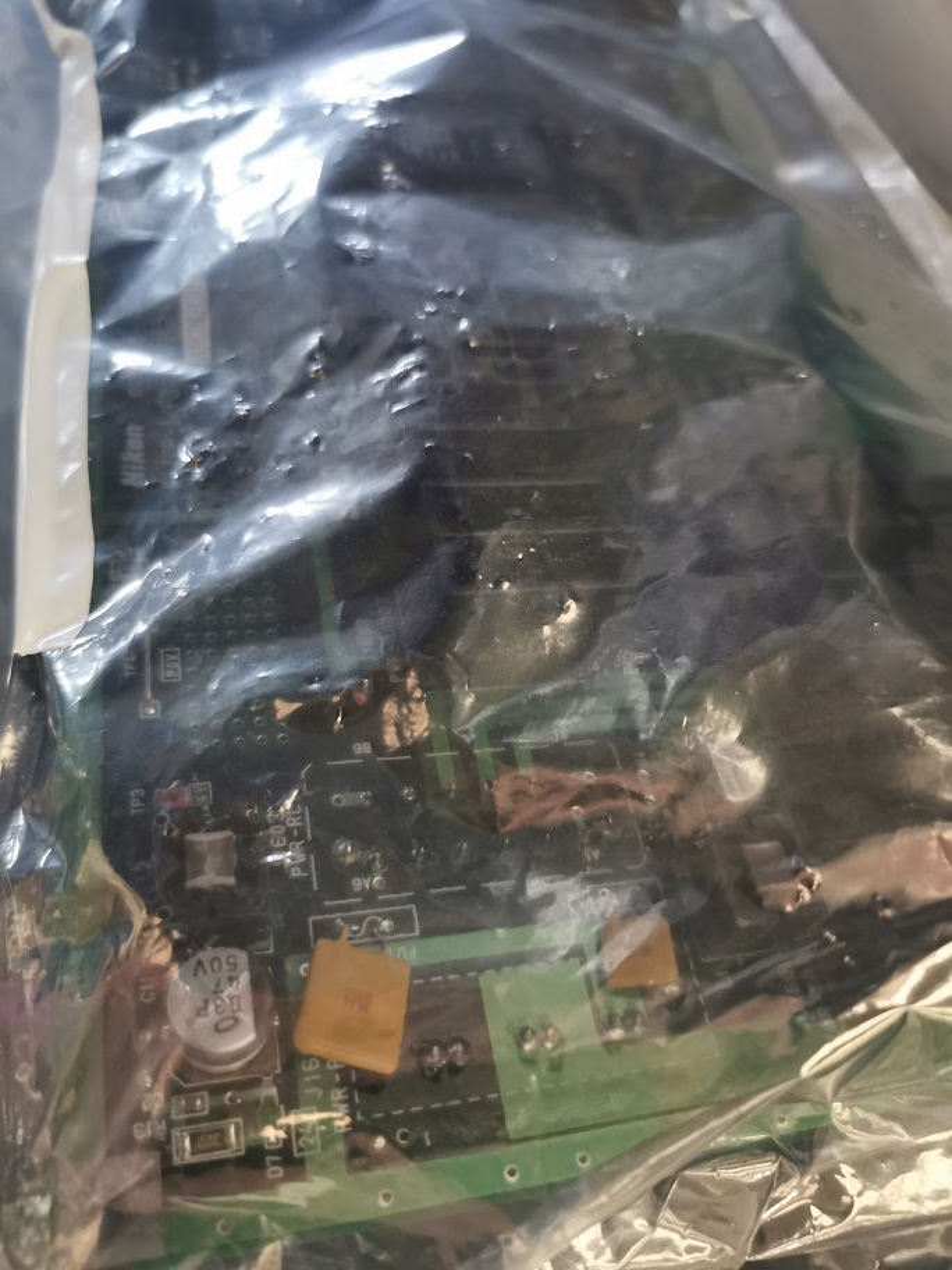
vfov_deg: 65.3
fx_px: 990
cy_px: 635
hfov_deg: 51.4
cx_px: 476
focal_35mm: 27
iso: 400
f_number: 1.8
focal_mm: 5.58
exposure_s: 1/33.3
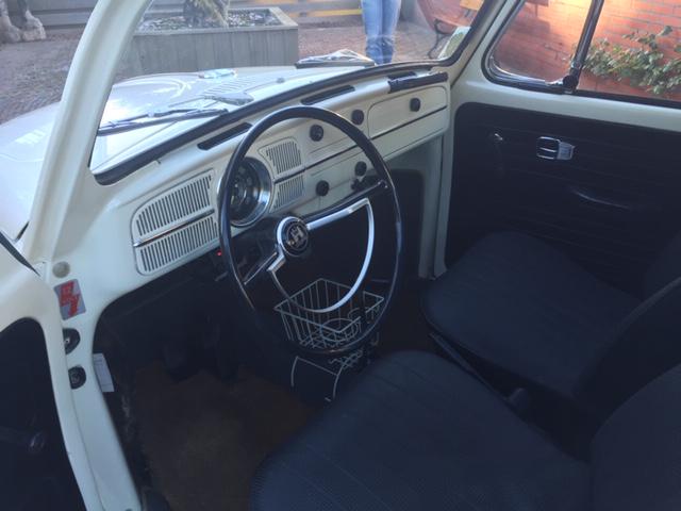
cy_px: 256
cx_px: 340
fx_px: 571
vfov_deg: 48.2
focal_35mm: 29
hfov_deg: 61.7
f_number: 2.2
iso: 40
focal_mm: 4.15
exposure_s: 1/60
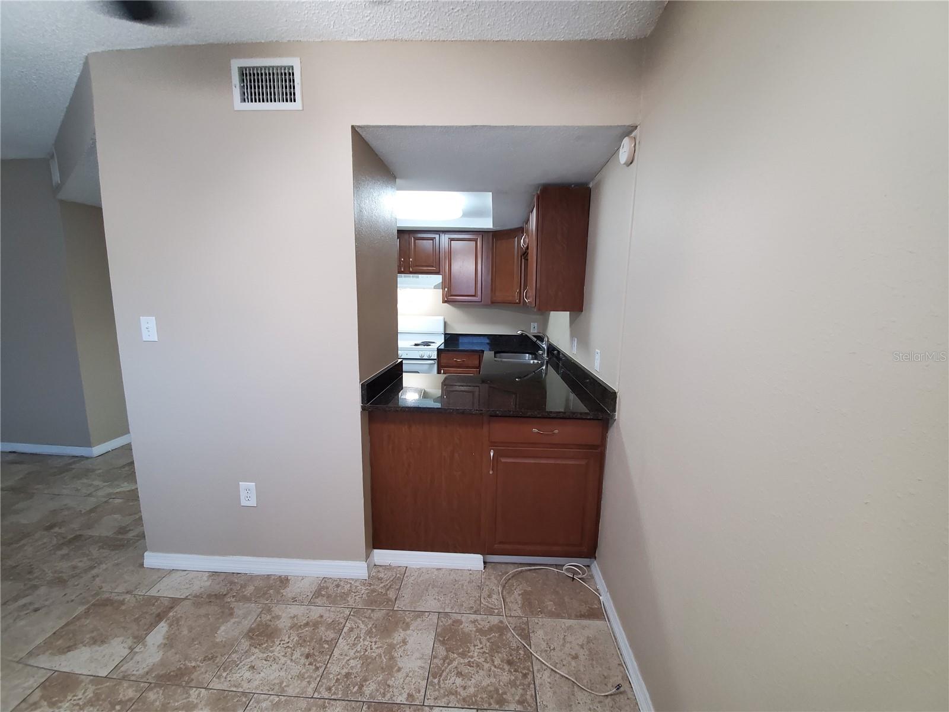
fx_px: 356
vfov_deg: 89.9
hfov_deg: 106.2
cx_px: 474
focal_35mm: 13
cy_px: 356
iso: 400
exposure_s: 1/40
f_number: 2.2
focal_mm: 1.8
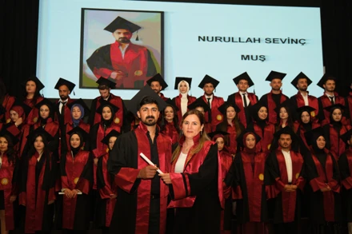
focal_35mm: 36
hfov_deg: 53.1
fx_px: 352
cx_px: 176
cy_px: 117
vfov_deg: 36.8
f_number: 2.8
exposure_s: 1/160
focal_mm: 24.2
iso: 1250
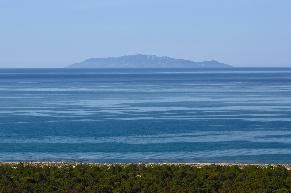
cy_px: 96
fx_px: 848
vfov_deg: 13.0
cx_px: 146
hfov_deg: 19.5
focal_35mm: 105
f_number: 7.1
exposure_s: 1/640
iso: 100
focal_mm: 70
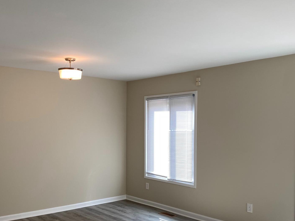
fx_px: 324
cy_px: 146
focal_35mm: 38
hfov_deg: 49.0
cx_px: 140
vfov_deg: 37.3
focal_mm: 4.25
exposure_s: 1/120
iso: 32
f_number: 1.8
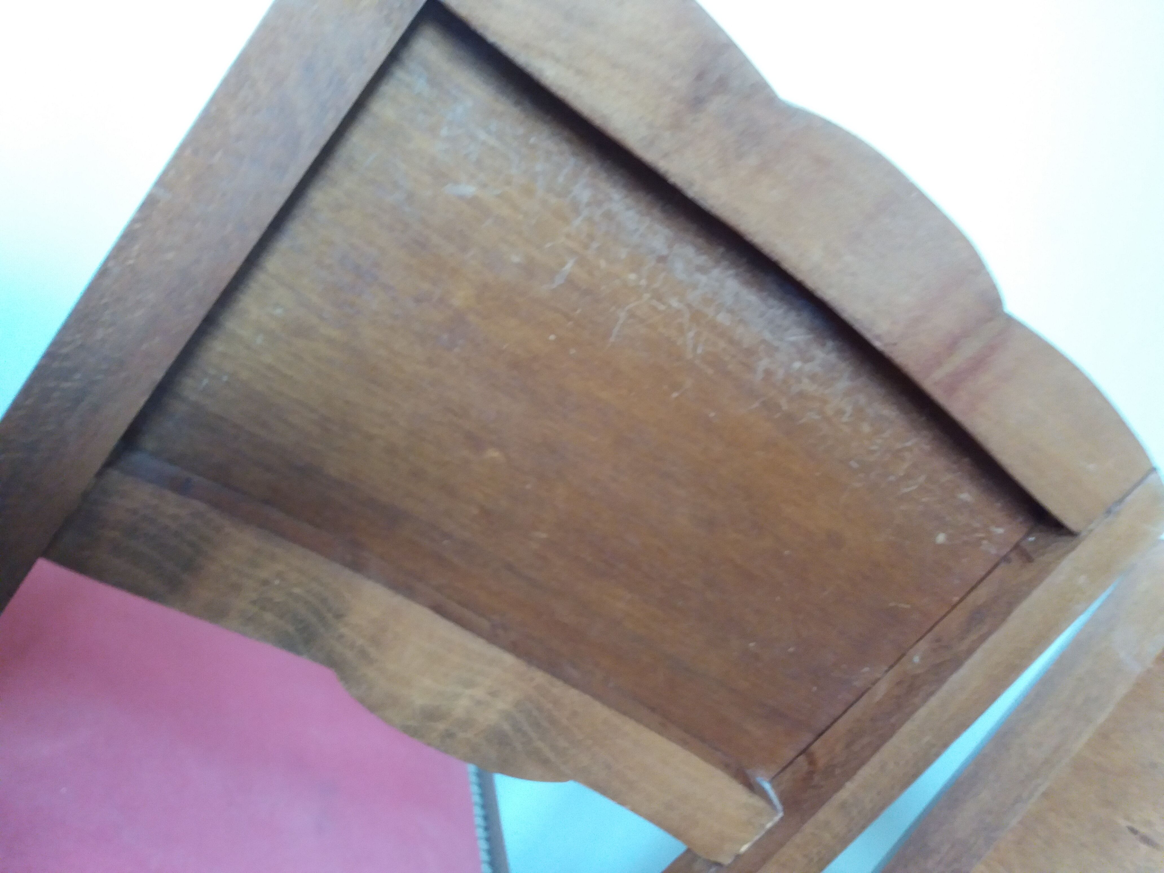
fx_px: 942
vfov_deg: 49.7
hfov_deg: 63.4
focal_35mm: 28
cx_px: 582
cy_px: 436
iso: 250
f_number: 1.9
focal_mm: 3.7
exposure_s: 1/17
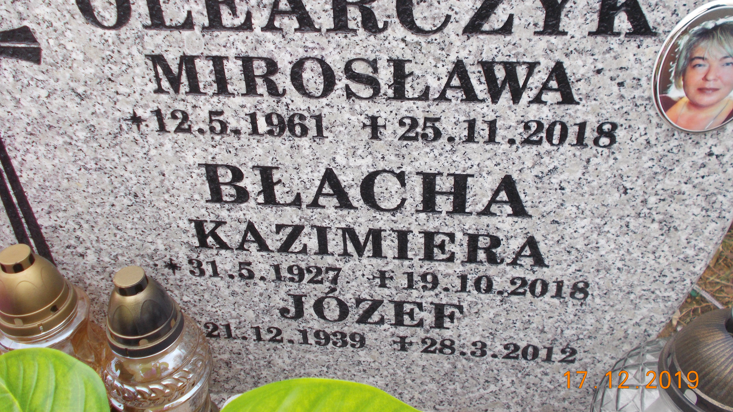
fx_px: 739
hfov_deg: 52.8
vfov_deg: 31.1
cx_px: 361
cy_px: 165
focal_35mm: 38
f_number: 3.6
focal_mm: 6
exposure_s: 1/60
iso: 80
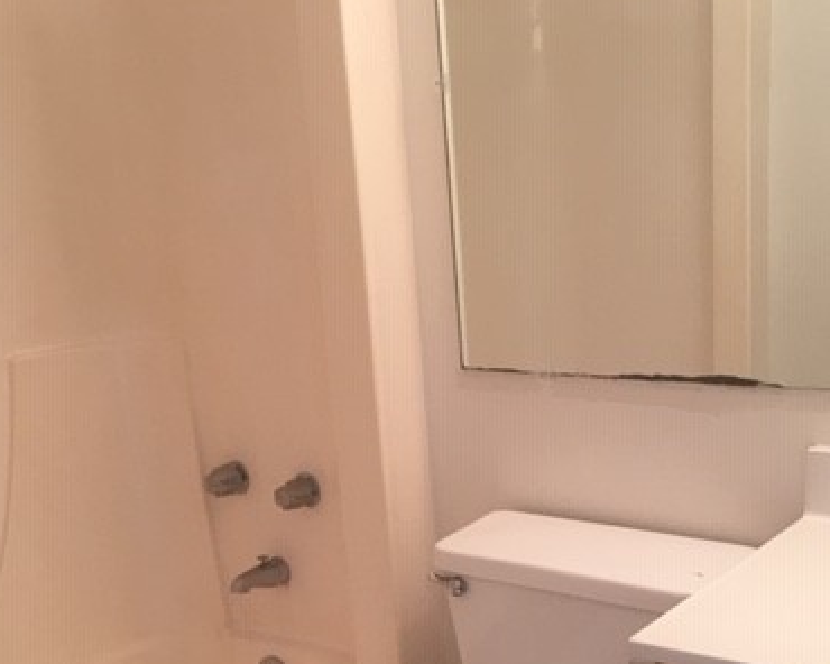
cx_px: 543
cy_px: 518
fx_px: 1204
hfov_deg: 37.7
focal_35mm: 49
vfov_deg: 30.2
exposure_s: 1/15
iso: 40
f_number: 2.2
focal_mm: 4.15
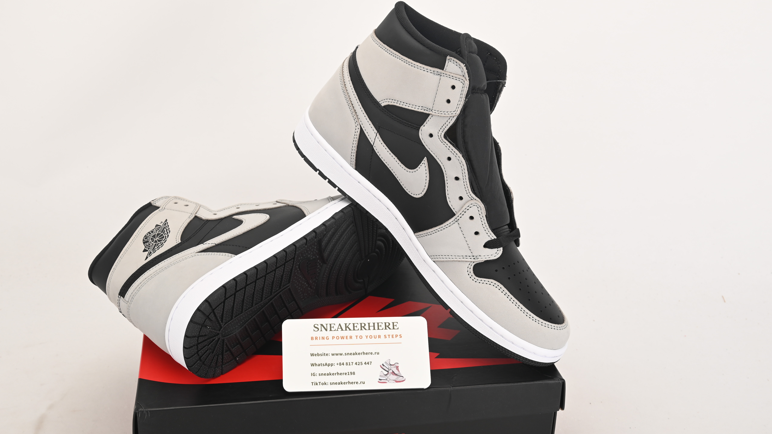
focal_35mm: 43
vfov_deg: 27.7
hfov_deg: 47.3
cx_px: 343
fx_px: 880
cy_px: 256
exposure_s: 1/200
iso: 100
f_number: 11
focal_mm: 35
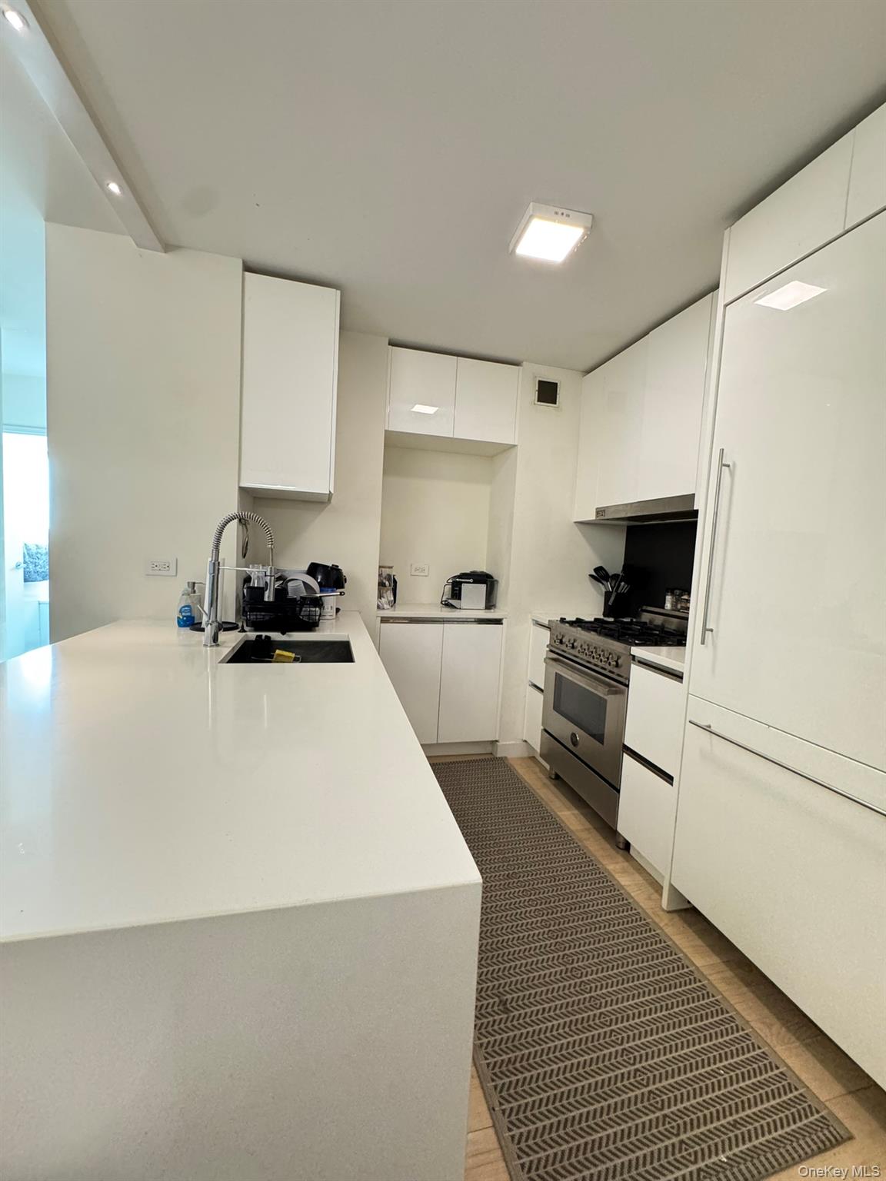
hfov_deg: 85.7
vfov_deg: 102.1
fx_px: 478
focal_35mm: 14
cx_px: 443
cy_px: 590
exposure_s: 1/60
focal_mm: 2.22
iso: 640
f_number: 2.2
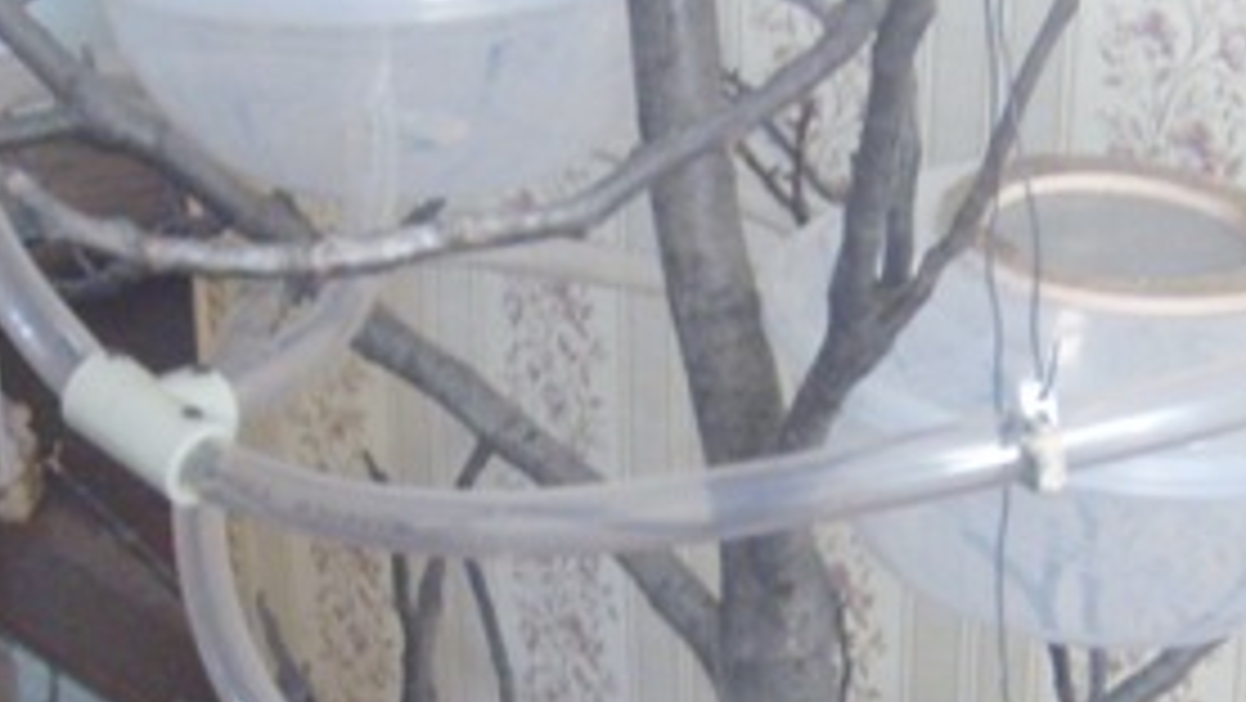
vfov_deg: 13.4
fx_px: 2908
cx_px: 558
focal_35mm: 88
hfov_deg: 24.2
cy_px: 824
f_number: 2.8
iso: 200
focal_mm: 5.8
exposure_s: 1/15
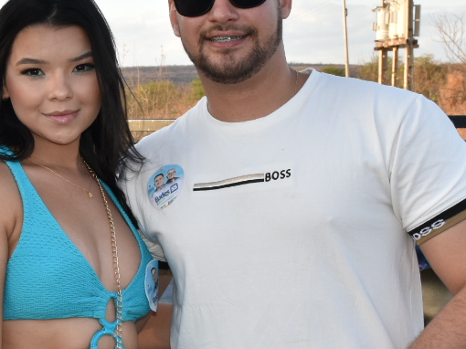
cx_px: -19
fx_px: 1480
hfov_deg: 17.4
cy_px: 246
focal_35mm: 110
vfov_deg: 13.4
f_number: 10
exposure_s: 1/100
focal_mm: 24
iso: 400
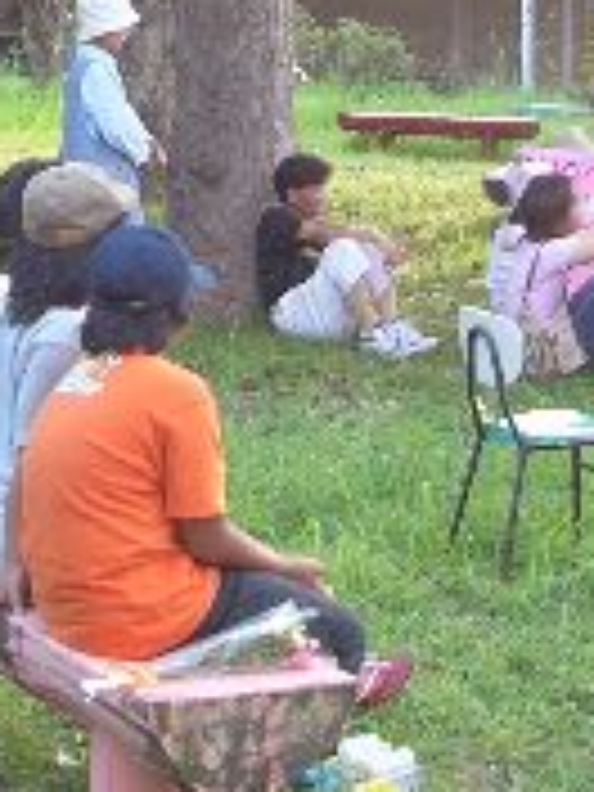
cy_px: -418
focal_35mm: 131
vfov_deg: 14.0
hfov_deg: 11.3
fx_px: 2997
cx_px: 266
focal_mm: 6
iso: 75
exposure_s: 1/60
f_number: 2.8
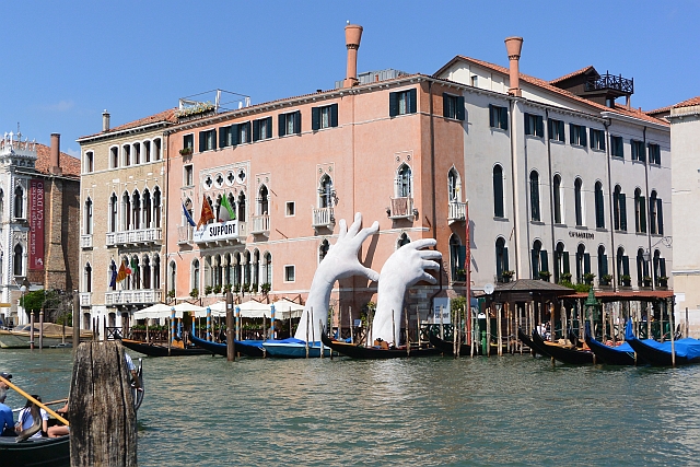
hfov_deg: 36.9
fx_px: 1050
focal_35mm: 54
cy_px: 234
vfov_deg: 25.1
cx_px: 350
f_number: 5.6
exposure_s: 1/1600
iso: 160
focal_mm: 20.3
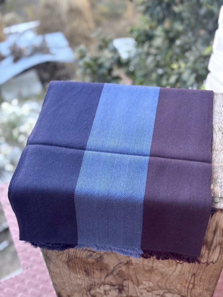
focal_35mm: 48
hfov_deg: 30.3
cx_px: 112
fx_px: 412
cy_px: 148
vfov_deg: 39.7
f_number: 1.78
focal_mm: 6.76
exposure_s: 1/169
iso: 80
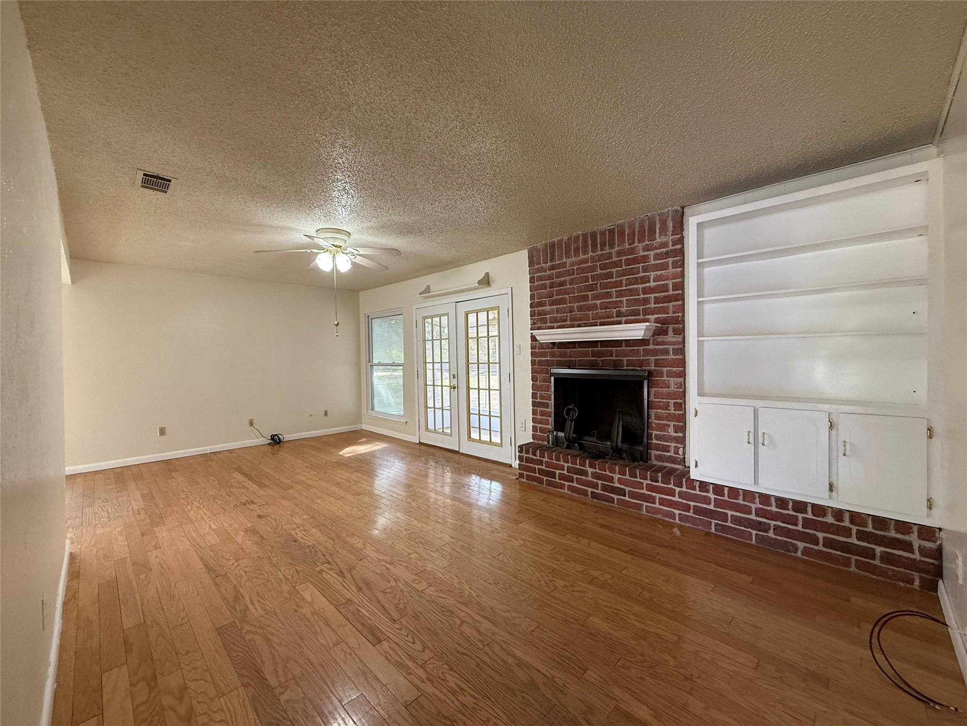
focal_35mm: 14
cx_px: 484
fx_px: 391
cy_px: 363
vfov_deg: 85.7
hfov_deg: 102.1
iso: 250
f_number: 2.2
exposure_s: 1/120
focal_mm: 2.22
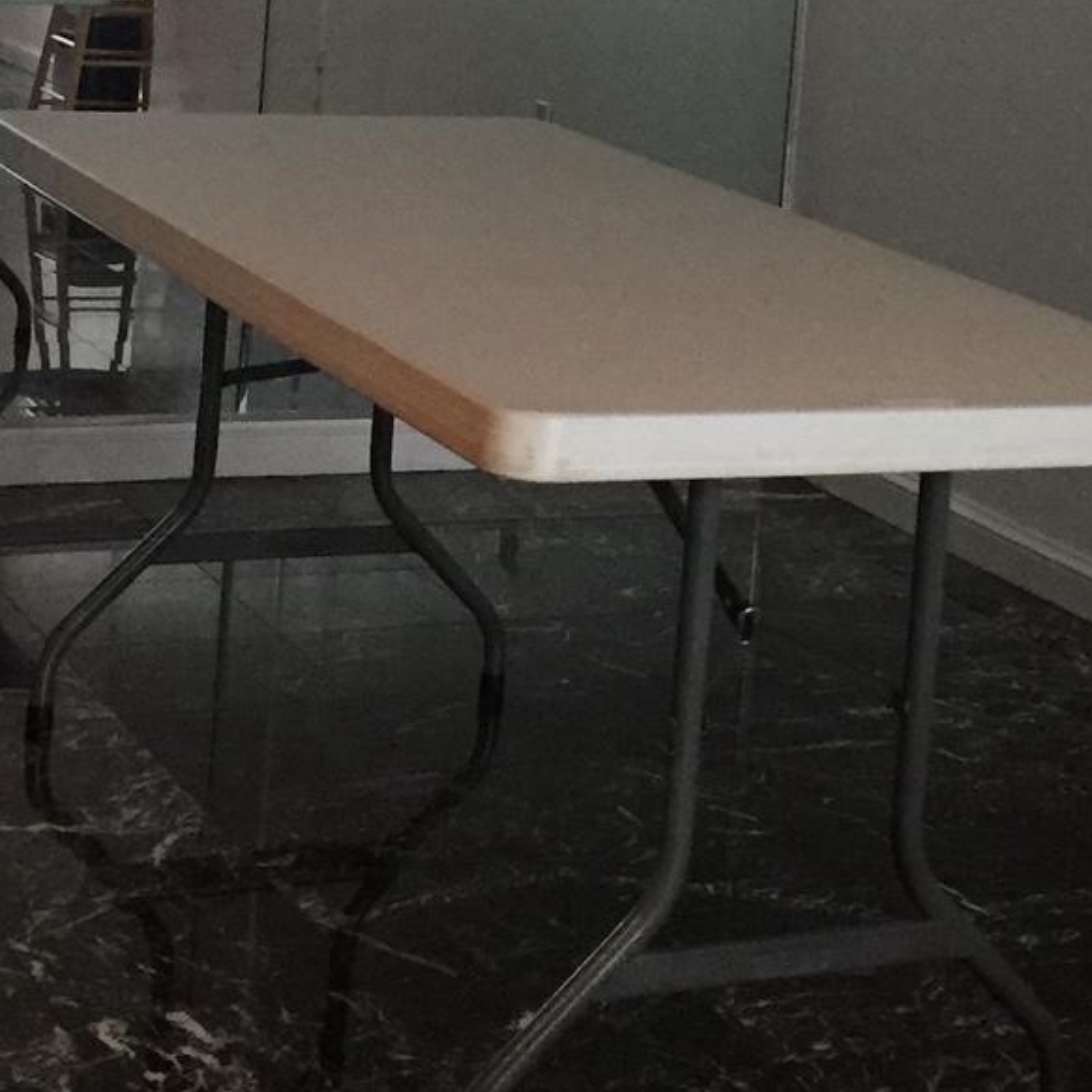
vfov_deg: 18.6
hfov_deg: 19.1
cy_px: -71
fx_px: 3212
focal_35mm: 90
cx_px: 899
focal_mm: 4.15
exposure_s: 1/30
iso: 200
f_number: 2.2
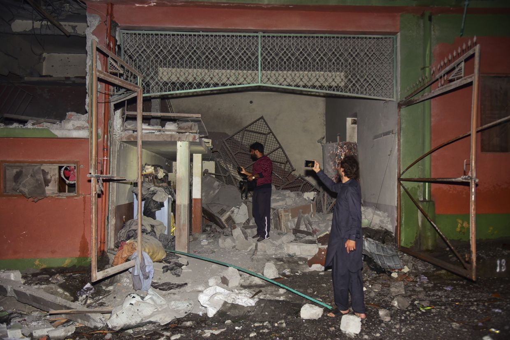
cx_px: 255
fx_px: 482
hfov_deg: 55.8
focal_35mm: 34
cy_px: 170
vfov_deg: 38.9
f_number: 4
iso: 1250
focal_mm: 34
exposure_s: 1/100
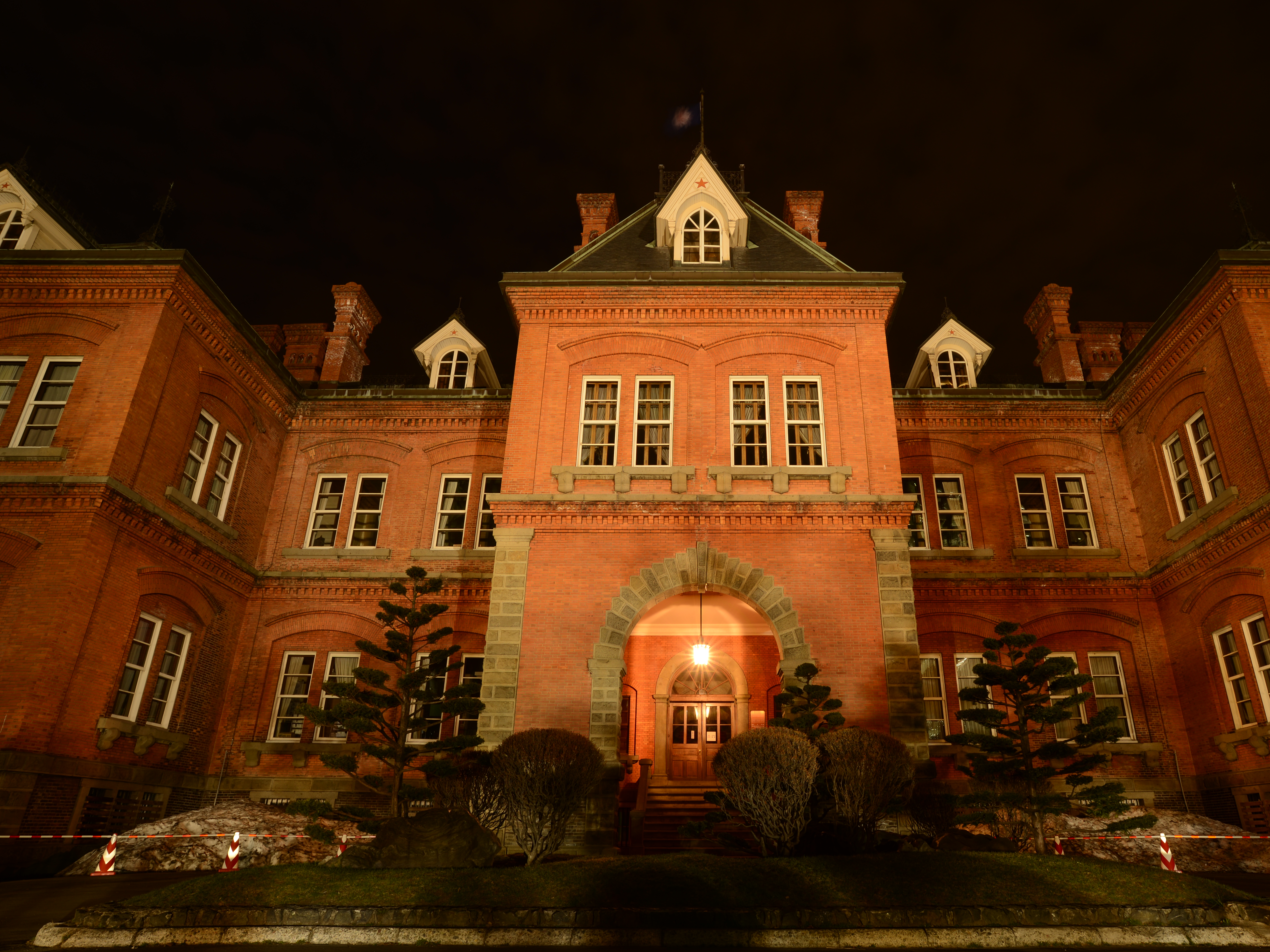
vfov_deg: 61.1
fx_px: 807
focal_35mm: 22
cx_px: 703
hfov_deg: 76.1
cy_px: 470
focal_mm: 20
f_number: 8
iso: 100
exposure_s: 6
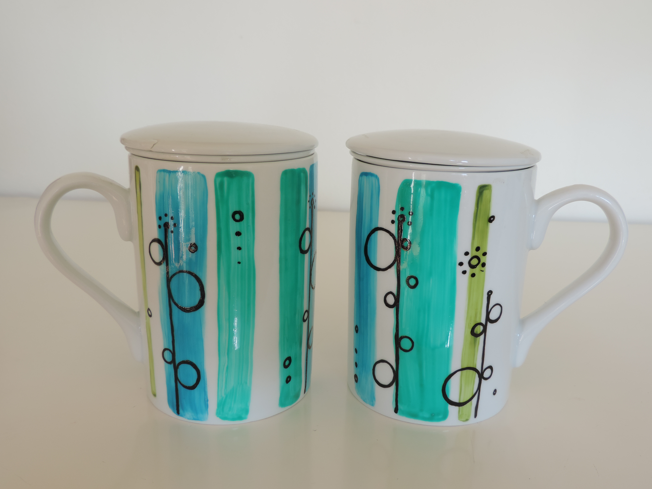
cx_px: 326
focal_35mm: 33
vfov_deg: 42.9
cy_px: 244
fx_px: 622
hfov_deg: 55.4
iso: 90
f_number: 3.2
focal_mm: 5.8
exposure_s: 1/50
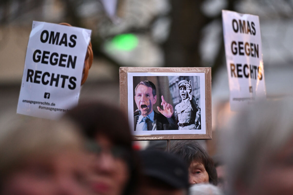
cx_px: 146
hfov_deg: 10.3
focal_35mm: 200
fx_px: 1627
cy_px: 98
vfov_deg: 6.9
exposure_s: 1/320
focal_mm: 200
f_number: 2.8
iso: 1250
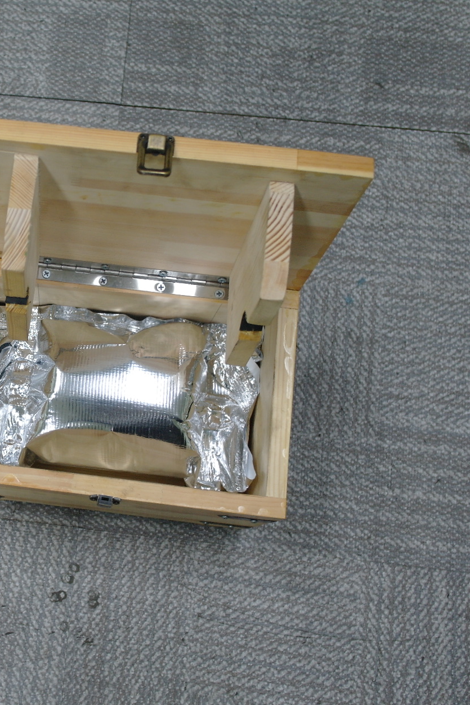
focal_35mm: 46
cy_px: 350
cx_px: 1
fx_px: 901
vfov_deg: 42.7
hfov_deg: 27.6
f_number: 3.5
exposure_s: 1/40
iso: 320
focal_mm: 20
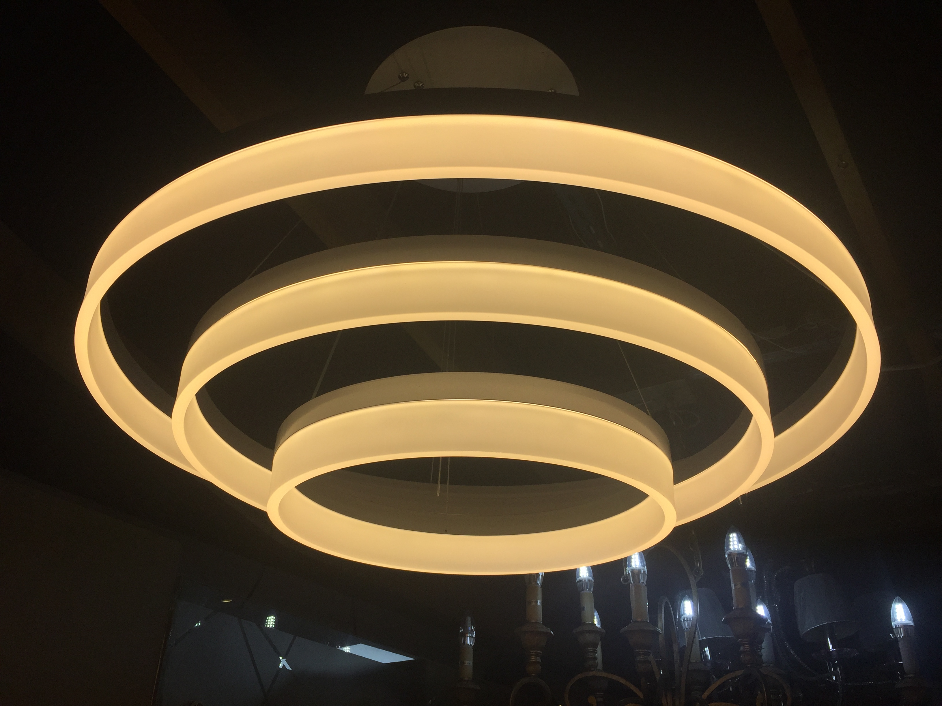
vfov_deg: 48.2
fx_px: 789
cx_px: 471
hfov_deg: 61.7
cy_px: 353
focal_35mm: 29
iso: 32
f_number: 2.2
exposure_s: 1/898
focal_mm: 4.15
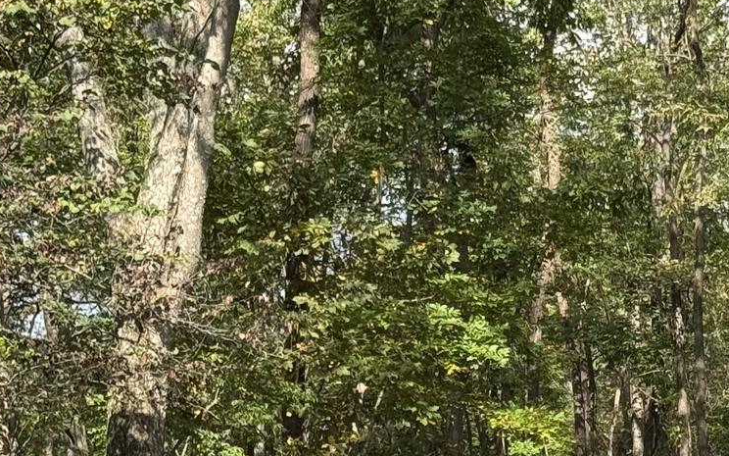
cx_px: 645
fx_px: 2781
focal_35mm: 140
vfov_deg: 9.3
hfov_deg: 14.8
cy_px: 409
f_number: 1.78
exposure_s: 1/1238
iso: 64
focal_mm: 6.76
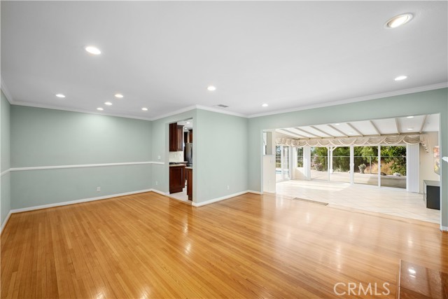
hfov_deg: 100.4
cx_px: 224
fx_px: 187
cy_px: 150
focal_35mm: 15
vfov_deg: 77.4
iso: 125
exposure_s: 1/6
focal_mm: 15
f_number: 8
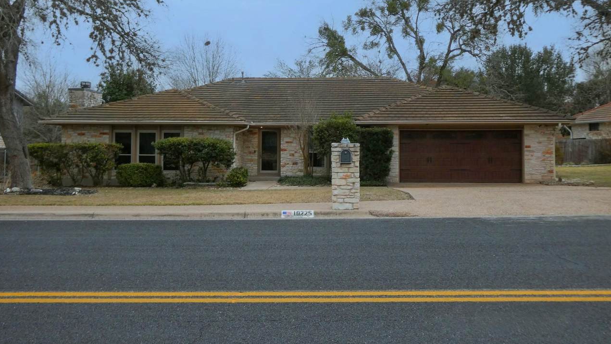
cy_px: 130
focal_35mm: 34
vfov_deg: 34.5
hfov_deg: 58.0
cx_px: 304
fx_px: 551
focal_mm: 5.4
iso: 100
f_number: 3.5
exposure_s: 1/60
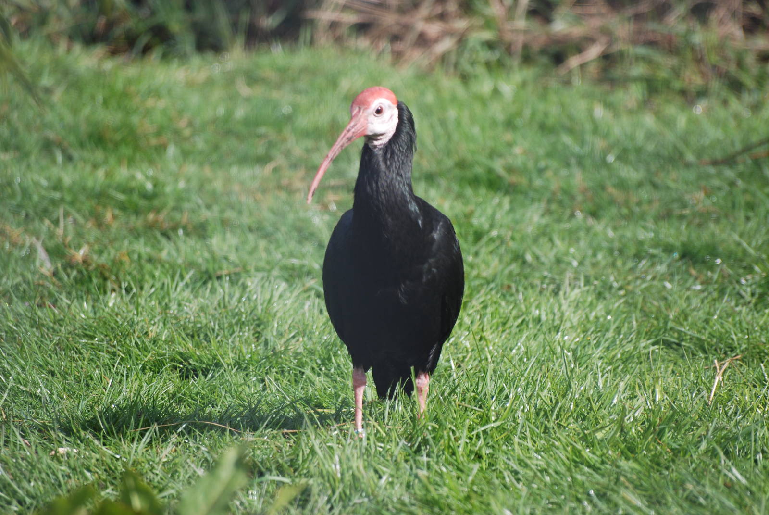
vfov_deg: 3.4
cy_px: 258
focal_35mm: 405
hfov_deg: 5.1
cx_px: 384
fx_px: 8661
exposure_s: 1/500
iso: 200
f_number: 5.6
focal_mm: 270
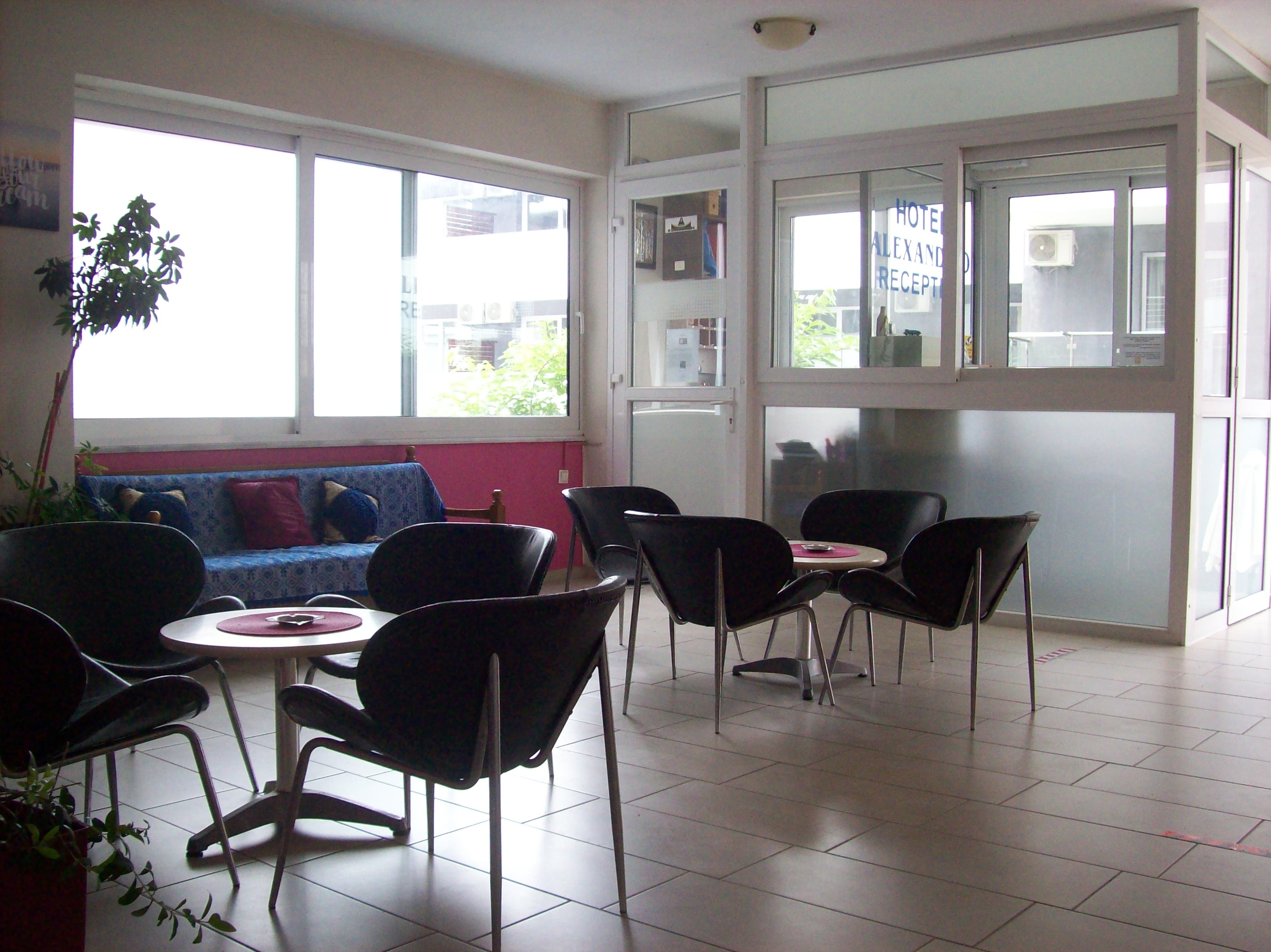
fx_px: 1321
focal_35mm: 36
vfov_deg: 39.6
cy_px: 476
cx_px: 636
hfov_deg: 51.4
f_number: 2.7
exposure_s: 1/95.7
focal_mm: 6
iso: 200
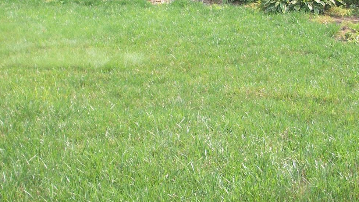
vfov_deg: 15.0
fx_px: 762
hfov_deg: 26.5
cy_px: 46
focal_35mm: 80
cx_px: 162
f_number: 3.1
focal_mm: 6.3
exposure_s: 1/320
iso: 80
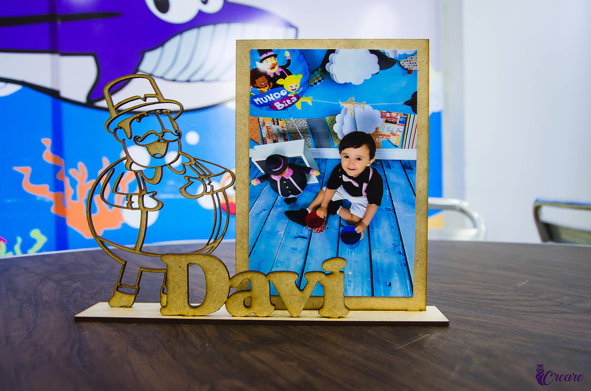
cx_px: 296
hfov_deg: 57.3
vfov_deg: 39.8
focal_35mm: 33
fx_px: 541
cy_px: 196
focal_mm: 22
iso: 200
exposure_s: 1/60
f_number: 5.6
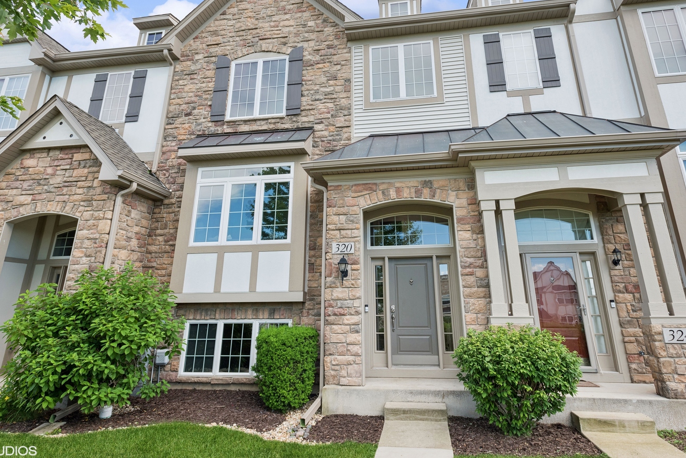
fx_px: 400
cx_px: 355
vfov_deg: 58.9
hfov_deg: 81.2
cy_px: 176
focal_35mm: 21
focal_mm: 17
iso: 400
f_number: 8
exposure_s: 1/160
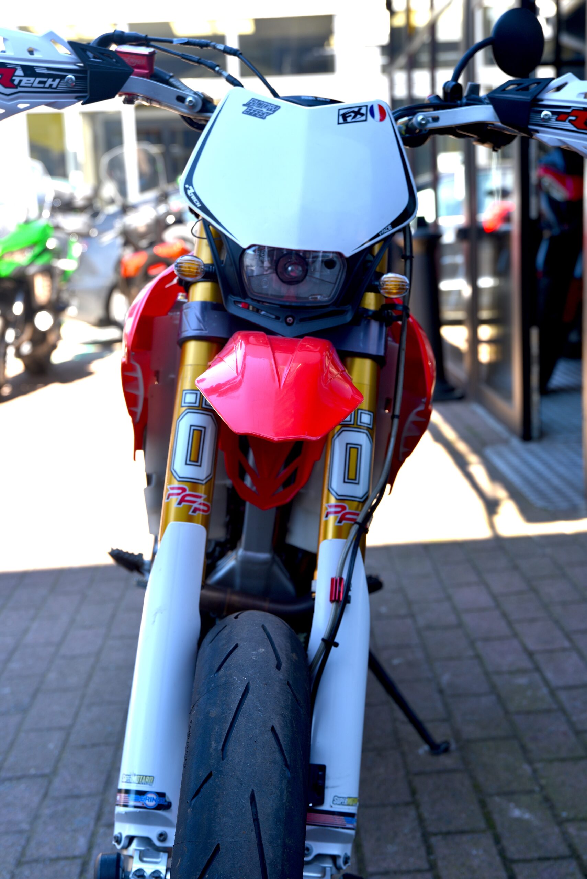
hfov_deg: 24.6
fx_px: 1344
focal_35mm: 55
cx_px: 294
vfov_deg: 36.2
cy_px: 440
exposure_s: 1/100
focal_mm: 55
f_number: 5
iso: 100
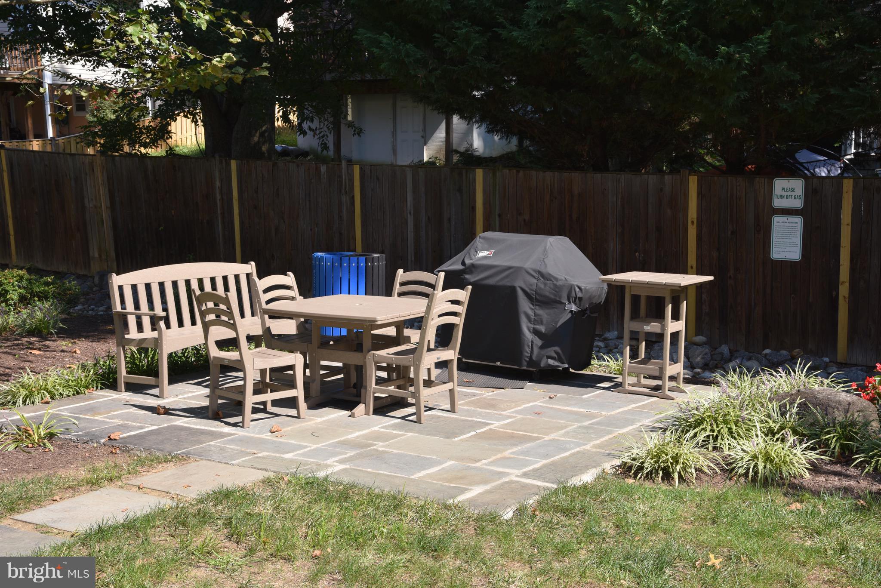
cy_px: 294
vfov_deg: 28.1
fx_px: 1175
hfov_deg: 41.1
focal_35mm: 48
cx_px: 440
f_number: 13
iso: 250
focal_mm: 48
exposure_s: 1/200
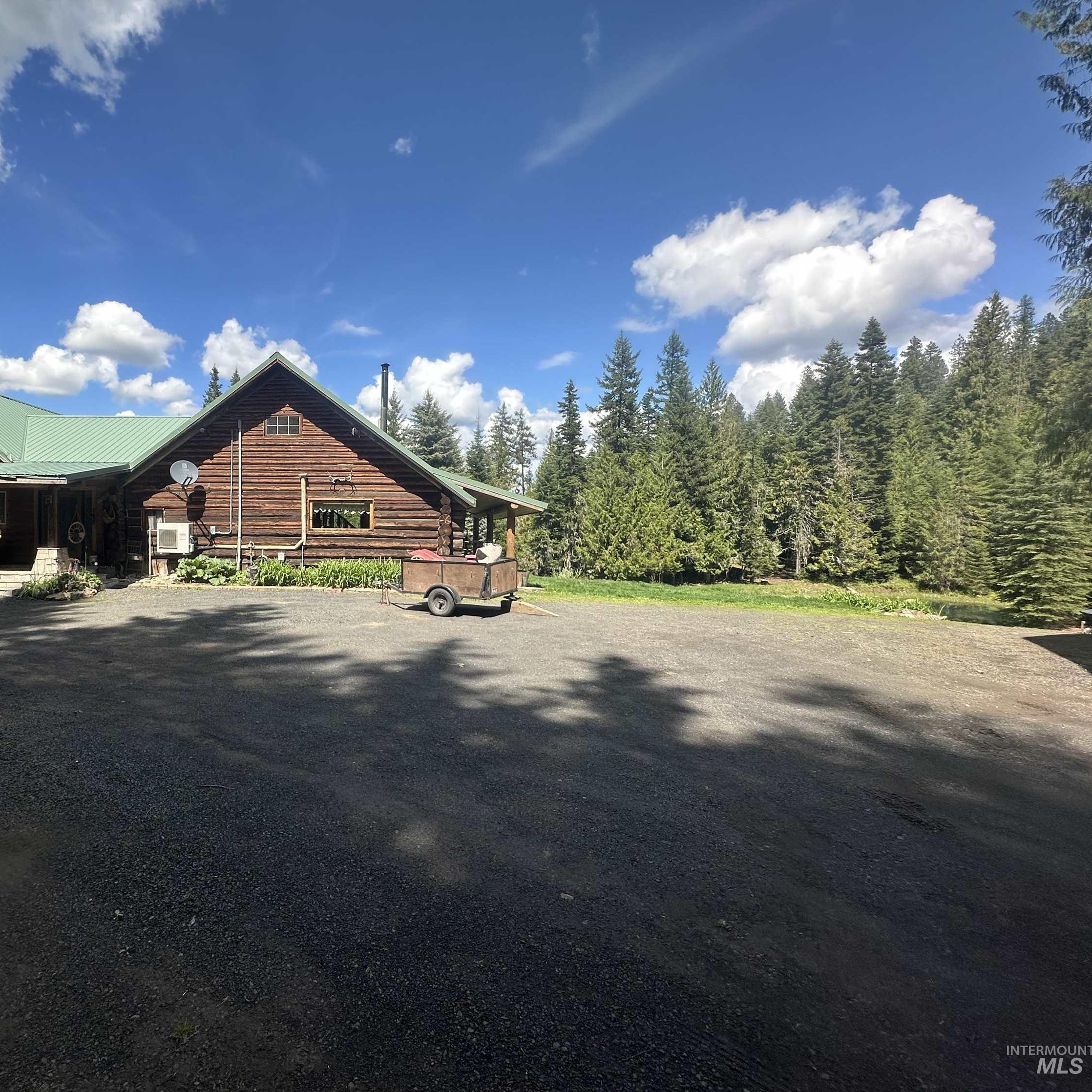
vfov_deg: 84.0
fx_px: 607
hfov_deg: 81.3
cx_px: 369
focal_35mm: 17
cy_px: 539
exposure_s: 1/1261
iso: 40
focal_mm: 2.22
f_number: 2.2
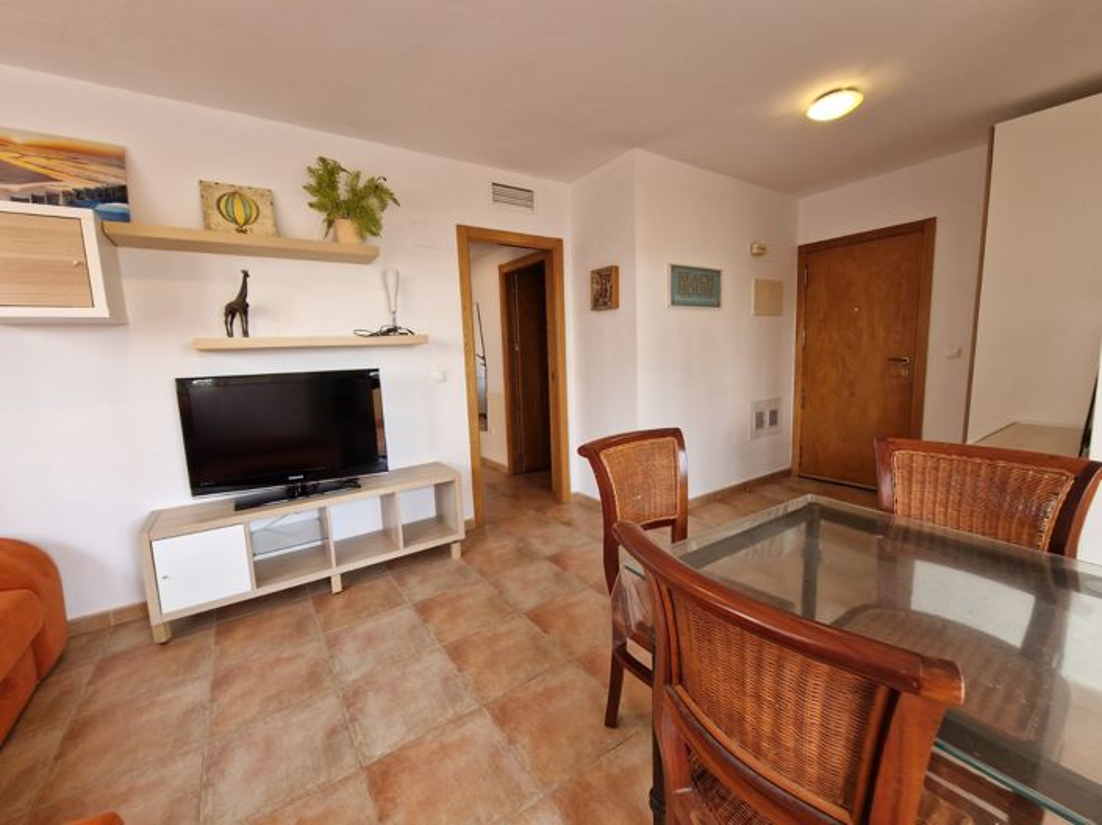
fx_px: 414
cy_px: 412
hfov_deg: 106.2
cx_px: 551
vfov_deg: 89.9
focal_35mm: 13
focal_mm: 2.2
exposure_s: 1/50
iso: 50
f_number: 2.2
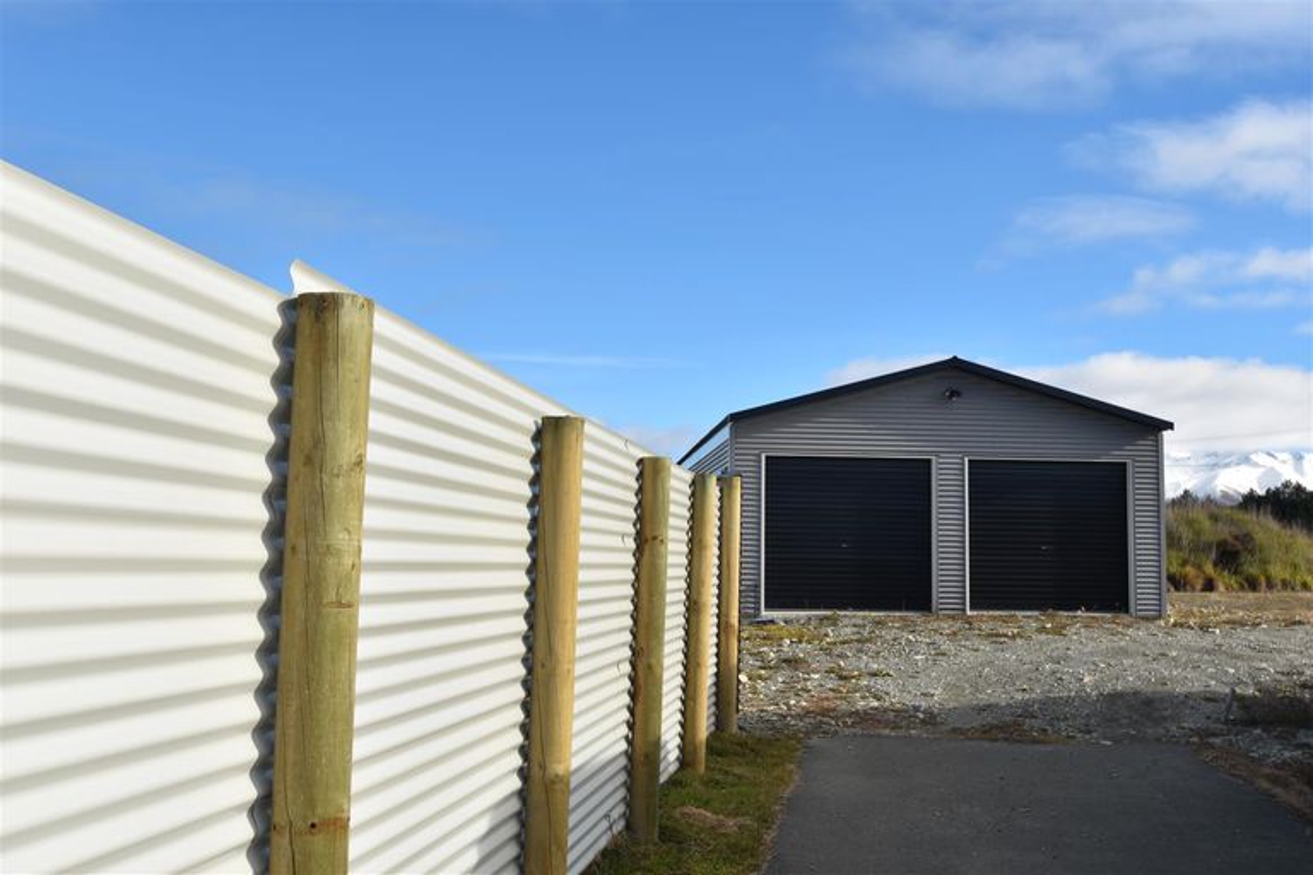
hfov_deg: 53.1
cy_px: 438
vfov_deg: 36.9
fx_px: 1313
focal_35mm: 36
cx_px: 656
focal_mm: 24
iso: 100
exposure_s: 1/200
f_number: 10
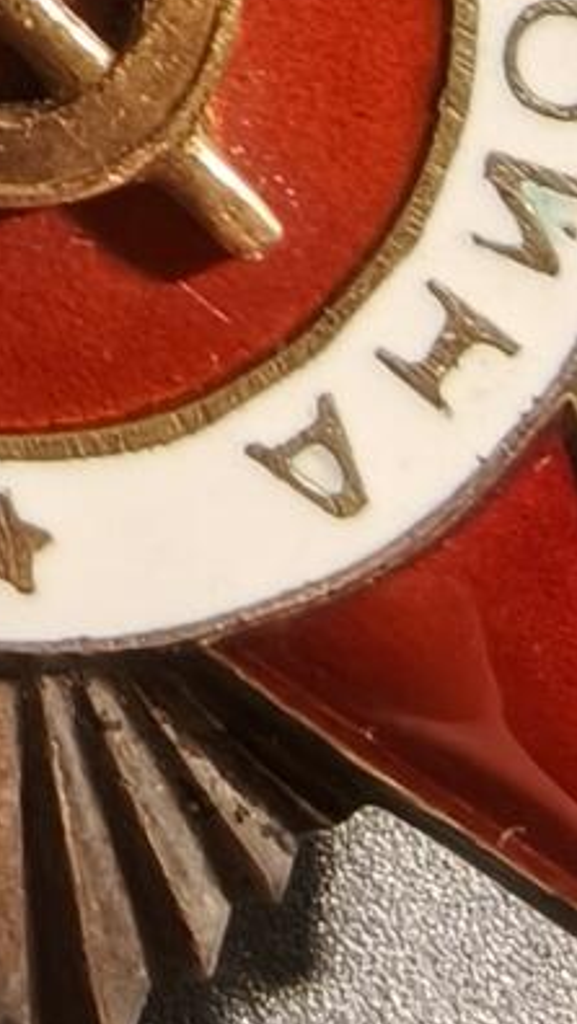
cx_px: -199
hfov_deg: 10.4
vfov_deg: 18.8
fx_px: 3098
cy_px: 465
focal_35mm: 114
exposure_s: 1/50
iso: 160
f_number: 2
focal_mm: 2.32
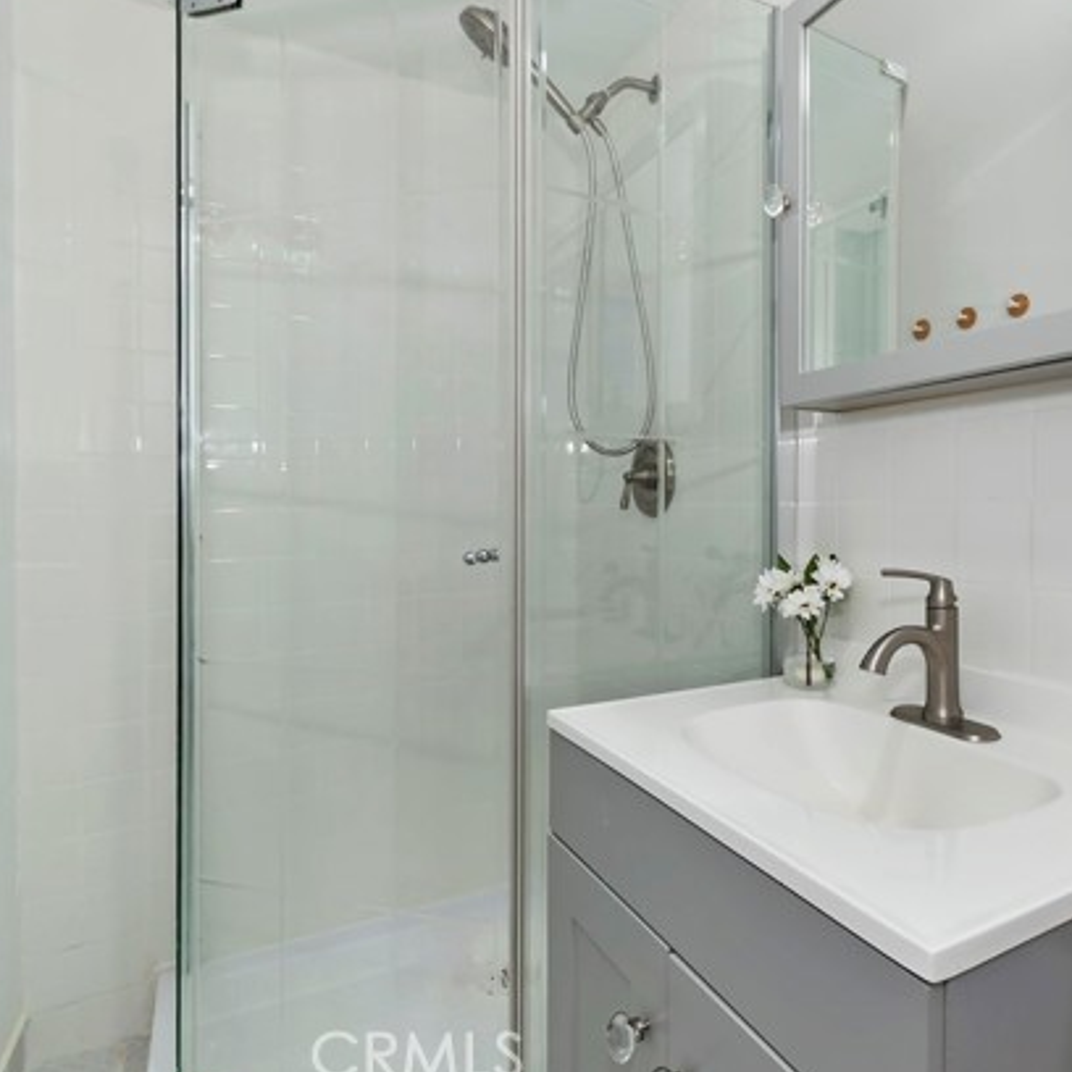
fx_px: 701
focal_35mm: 20
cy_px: 532
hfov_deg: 73.5
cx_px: 673
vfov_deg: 74.8
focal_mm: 10
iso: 400
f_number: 8
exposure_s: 1/30
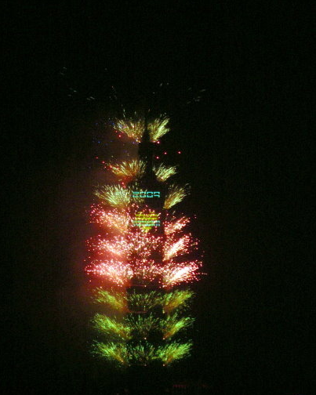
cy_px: 226
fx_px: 1427
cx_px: 149
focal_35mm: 122
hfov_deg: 12.6
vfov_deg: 15.8
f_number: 5.4
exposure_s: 1/45
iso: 200
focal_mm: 17.4
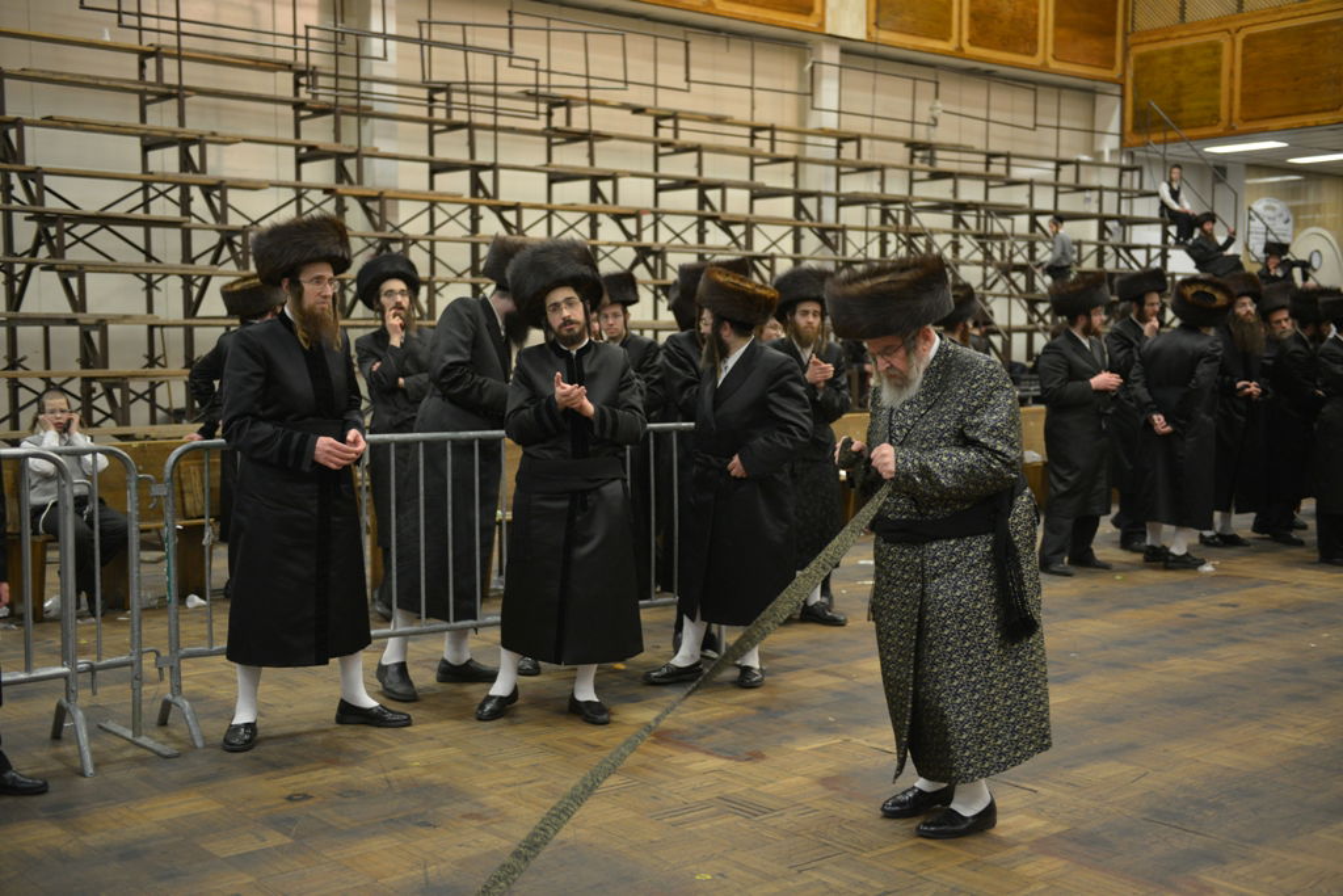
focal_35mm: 44
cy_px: 448
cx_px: 672
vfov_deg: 30.5
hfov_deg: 44.5
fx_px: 1642
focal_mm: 44
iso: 1100
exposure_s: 1/125
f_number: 2.8
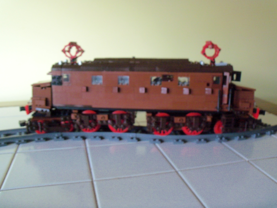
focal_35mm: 35
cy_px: 104
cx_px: 138
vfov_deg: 40.7
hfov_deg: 52.6
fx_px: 280
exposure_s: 1/30
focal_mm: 6.3
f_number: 3
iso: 250
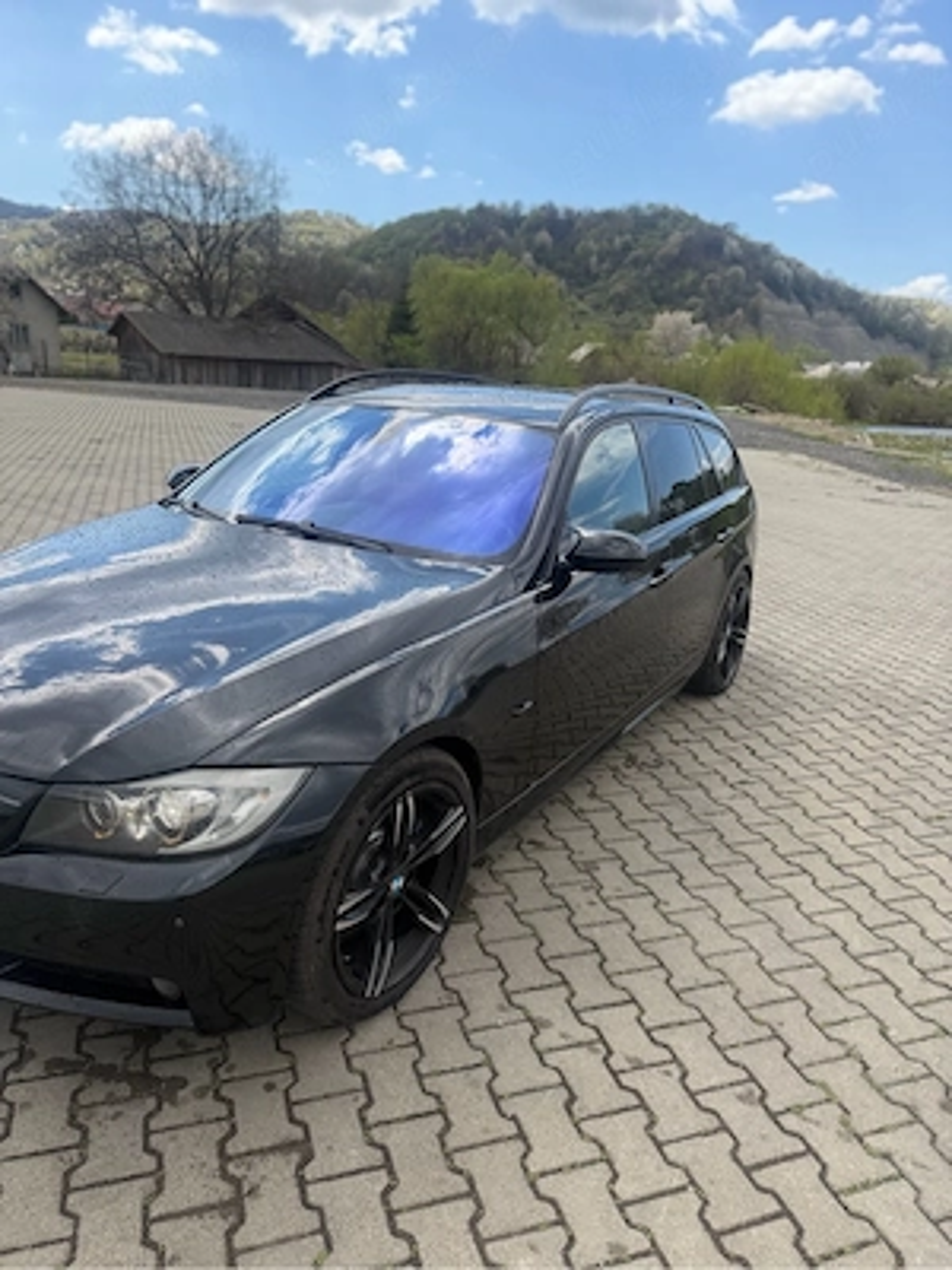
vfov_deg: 71.6
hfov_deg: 56.8
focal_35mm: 24
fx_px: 880
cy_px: 635
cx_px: 476
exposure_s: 1/3021
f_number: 1.78
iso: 100
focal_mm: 6.76
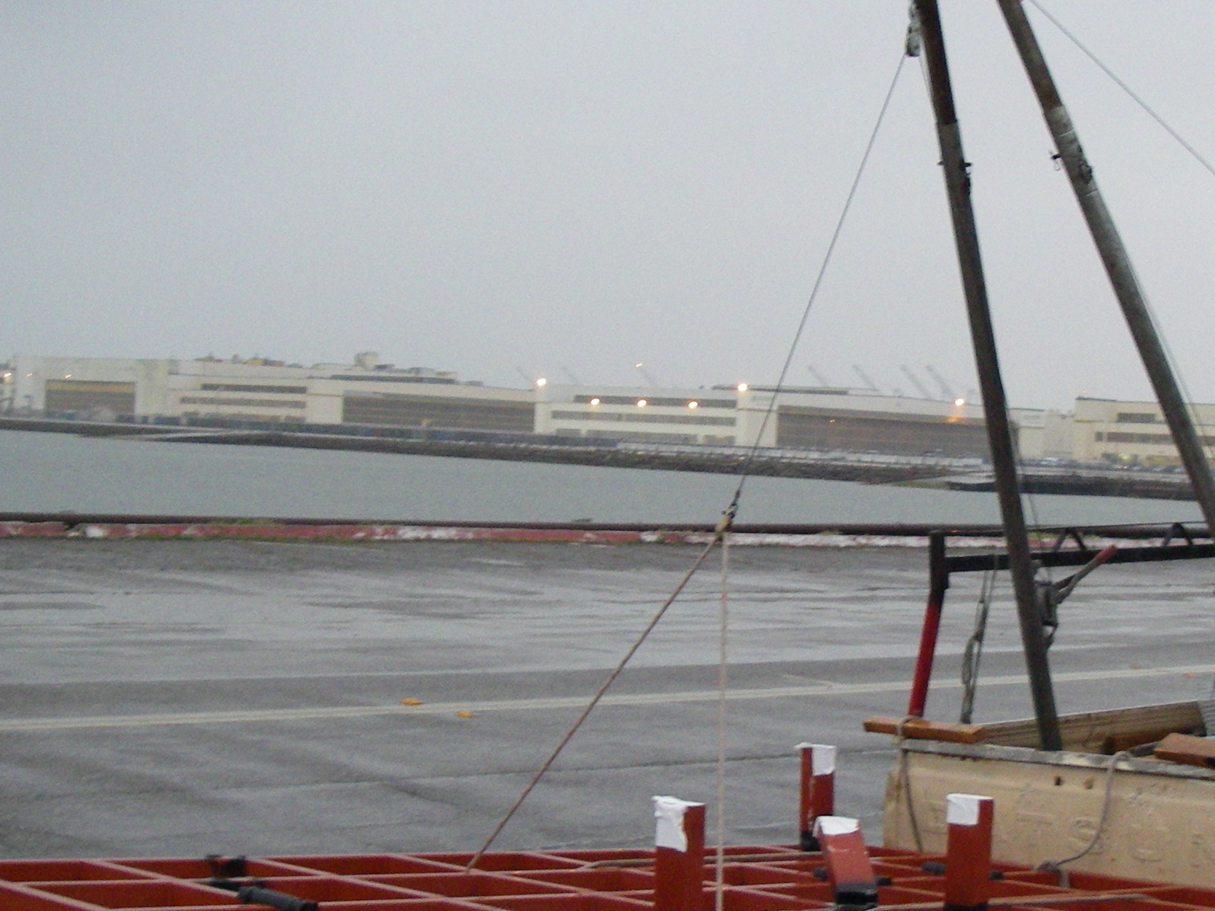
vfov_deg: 21.0
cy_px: 509
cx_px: 905
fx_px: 2457
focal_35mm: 70
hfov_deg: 27.4
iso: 250
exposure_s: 1/50
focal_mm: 6.3
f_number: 3.3
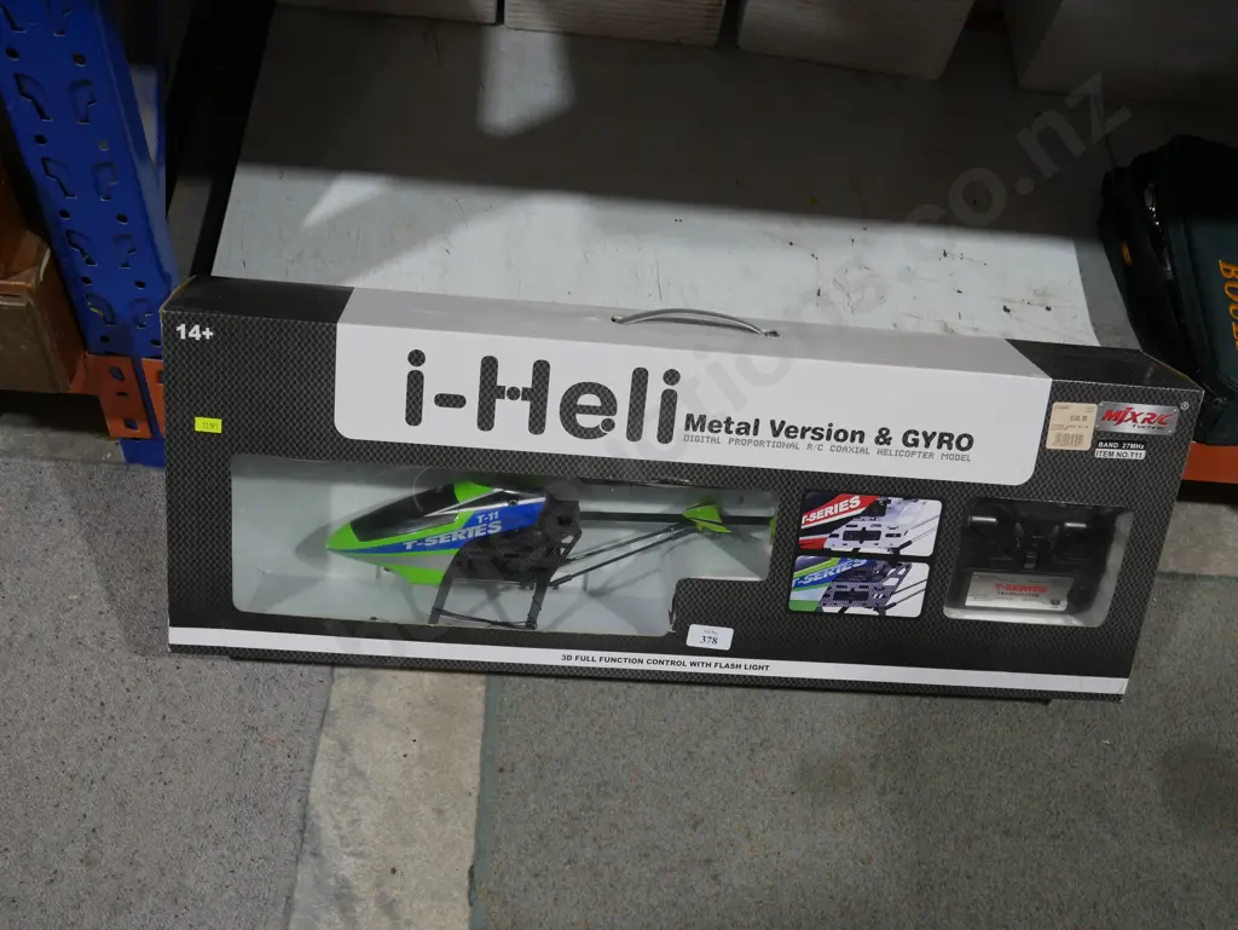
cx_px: 619
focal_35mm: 36
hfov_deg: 51.3
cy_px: 465
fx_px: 1288
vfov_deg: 39.7
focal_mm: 18
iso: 250
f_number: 4
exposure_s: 1/60
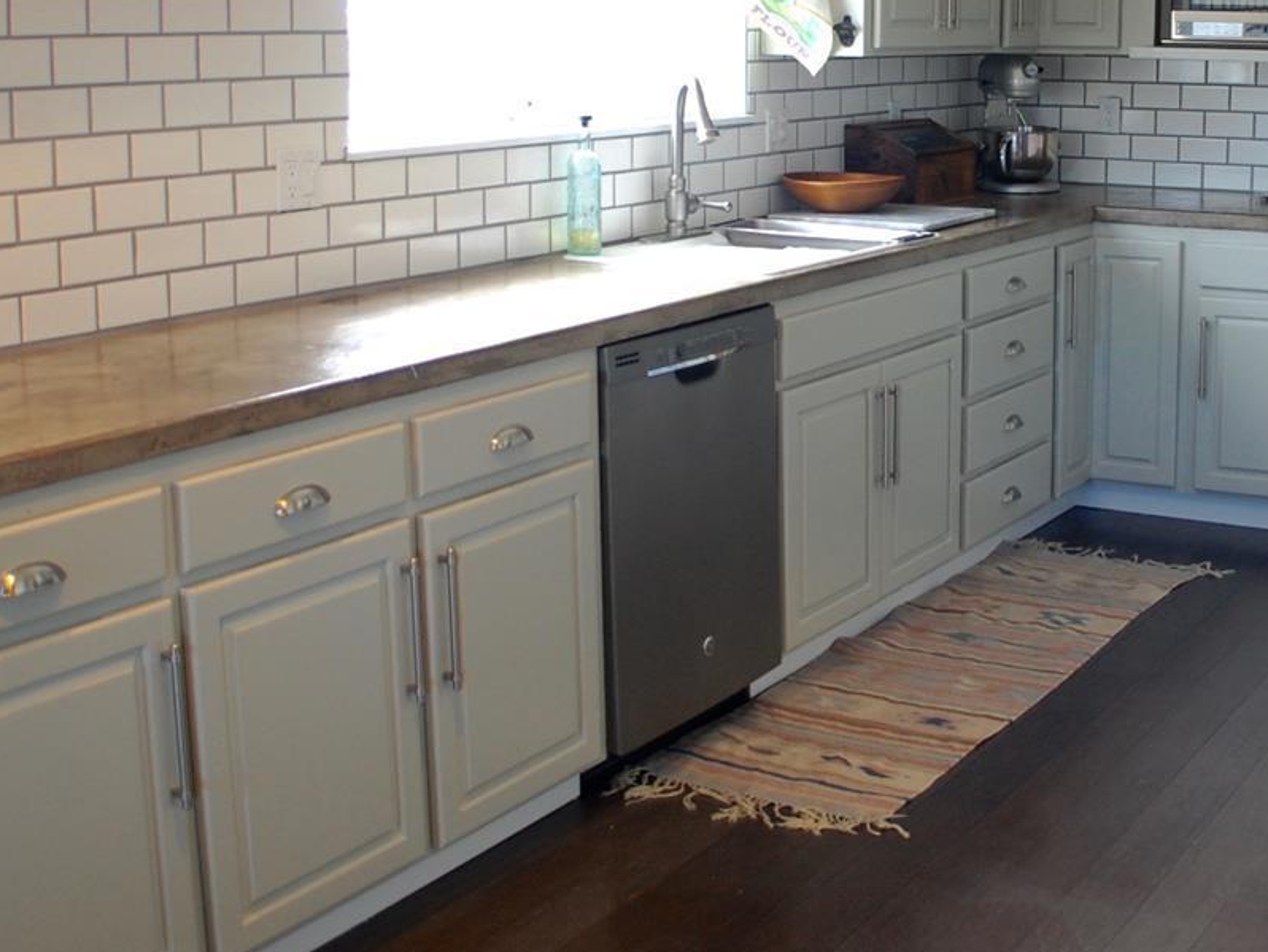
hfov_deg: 29.5
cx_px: 882
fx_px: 2382
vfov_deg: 22.4
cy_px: 242
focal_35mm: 65
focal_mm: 24
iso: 400
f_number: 4
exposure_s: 1/50
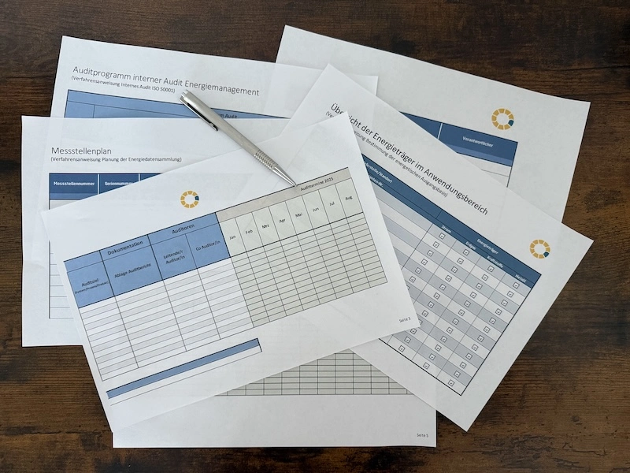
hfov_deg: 71.6
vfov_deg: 56.8
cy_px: 236
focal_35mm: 24
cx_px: 315
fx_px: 437
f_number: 1.78
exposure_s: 1/50
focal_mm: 6.76
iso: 320
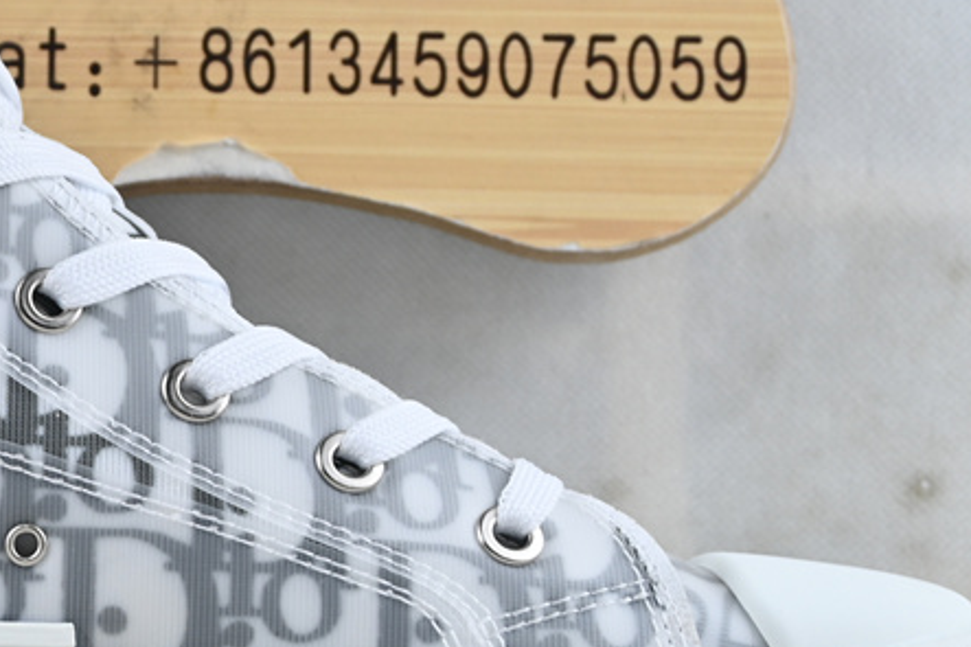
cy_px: 417
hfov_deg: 16.5
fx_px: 3289
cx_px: 26
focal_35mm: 122
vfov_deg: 11.2
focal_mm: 30
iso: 100
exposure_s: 1/50
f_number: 4.8
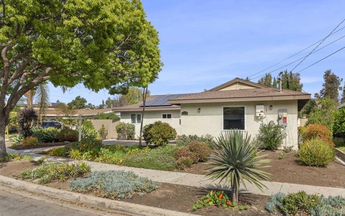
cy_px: 113
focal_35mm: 27
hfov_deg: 68.4
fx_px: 254
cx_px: 171
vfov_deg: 46.0
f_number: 8
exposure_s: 1/500
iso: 500
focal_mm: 26
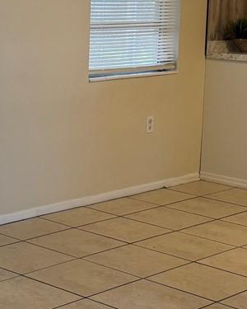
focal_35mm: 100
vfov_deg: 19.1
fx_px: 914
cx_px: 40
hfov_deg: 15.3
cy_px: 91
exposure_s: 1/120
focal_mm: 6.76
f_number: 1.78
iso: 125
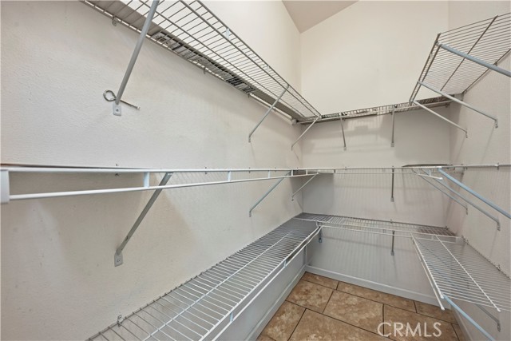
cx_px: 256
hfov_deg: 104.2
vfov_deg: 81.2
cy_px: 170
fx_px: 199
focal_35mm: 14
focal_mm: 14
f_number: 8
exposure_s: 1/50
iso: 250
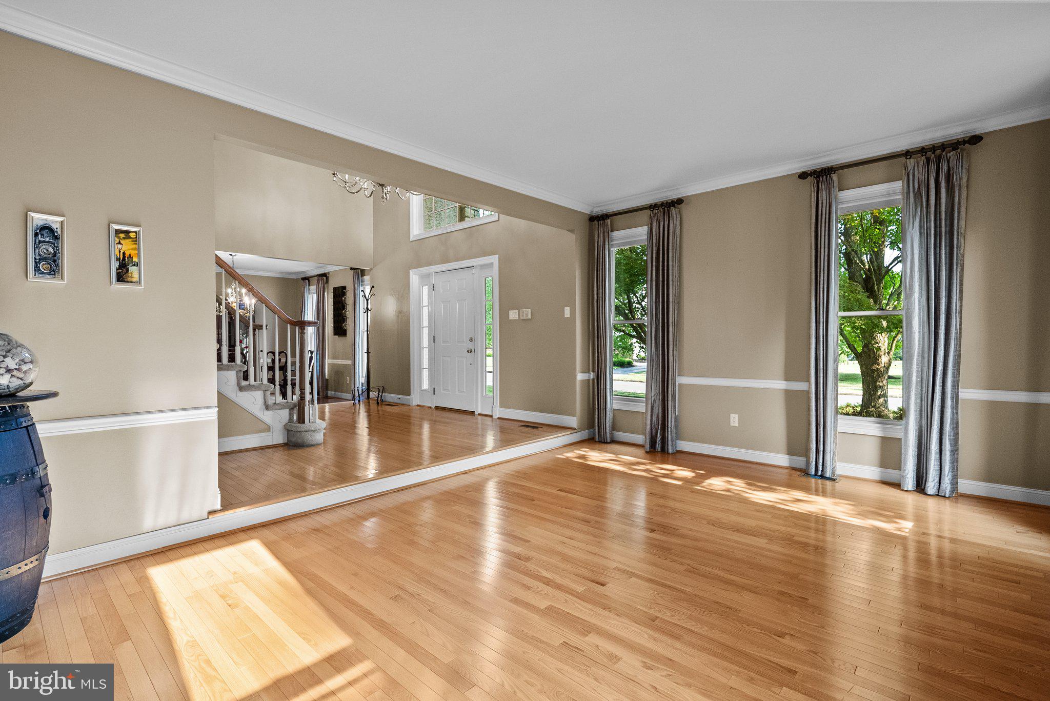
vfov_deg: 70.5
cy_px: 350
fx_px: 496
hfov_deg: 93.3
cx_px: 525
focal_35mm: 17
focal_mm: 17
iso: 2000
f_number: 8
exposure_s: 1/40
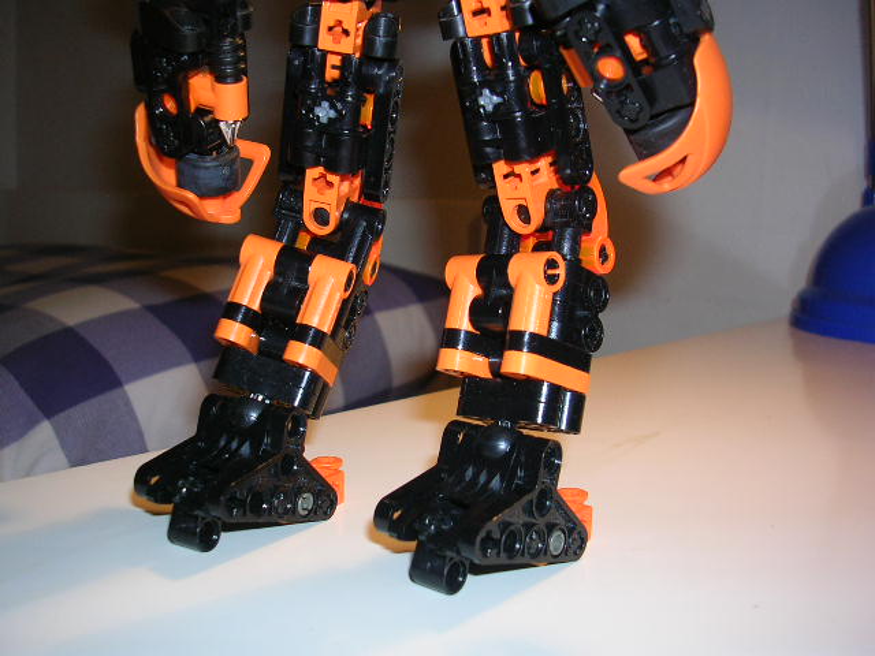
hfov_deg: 49.0
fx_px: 961
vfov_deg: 37.7
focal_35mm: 38
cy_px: 328
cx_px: 438
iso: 50
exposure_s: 1/60.1
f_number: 2.8
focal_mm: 5.8
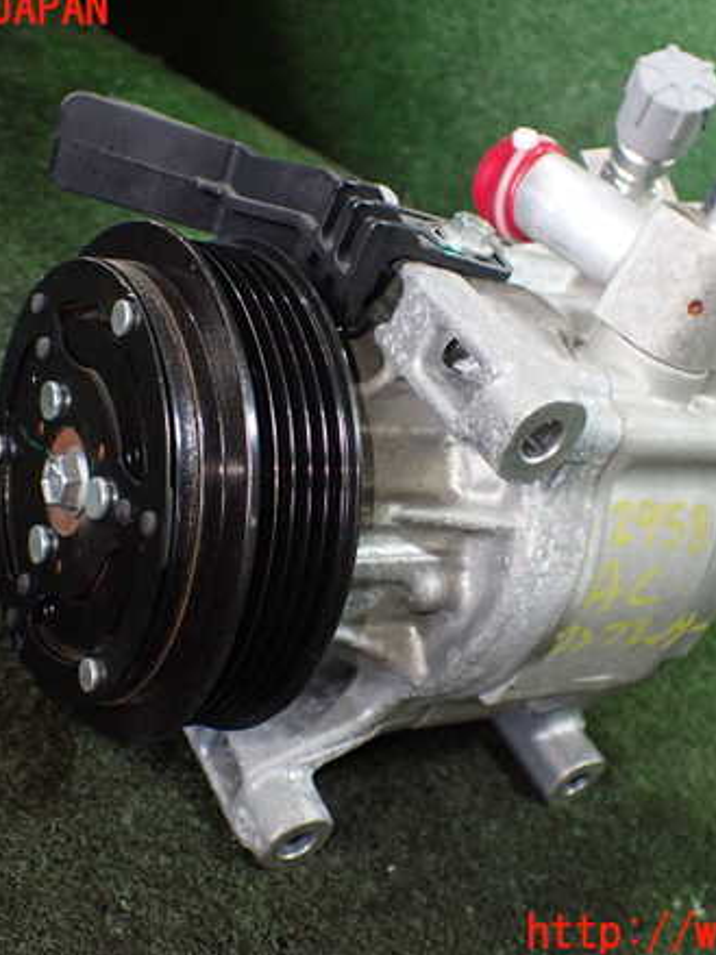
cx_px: 366
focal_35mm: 41
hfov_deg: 35.1
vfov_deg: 45.8
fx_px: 1131
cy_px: 472
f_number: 2.3
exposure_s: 1/125
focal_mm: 5.4
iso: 640
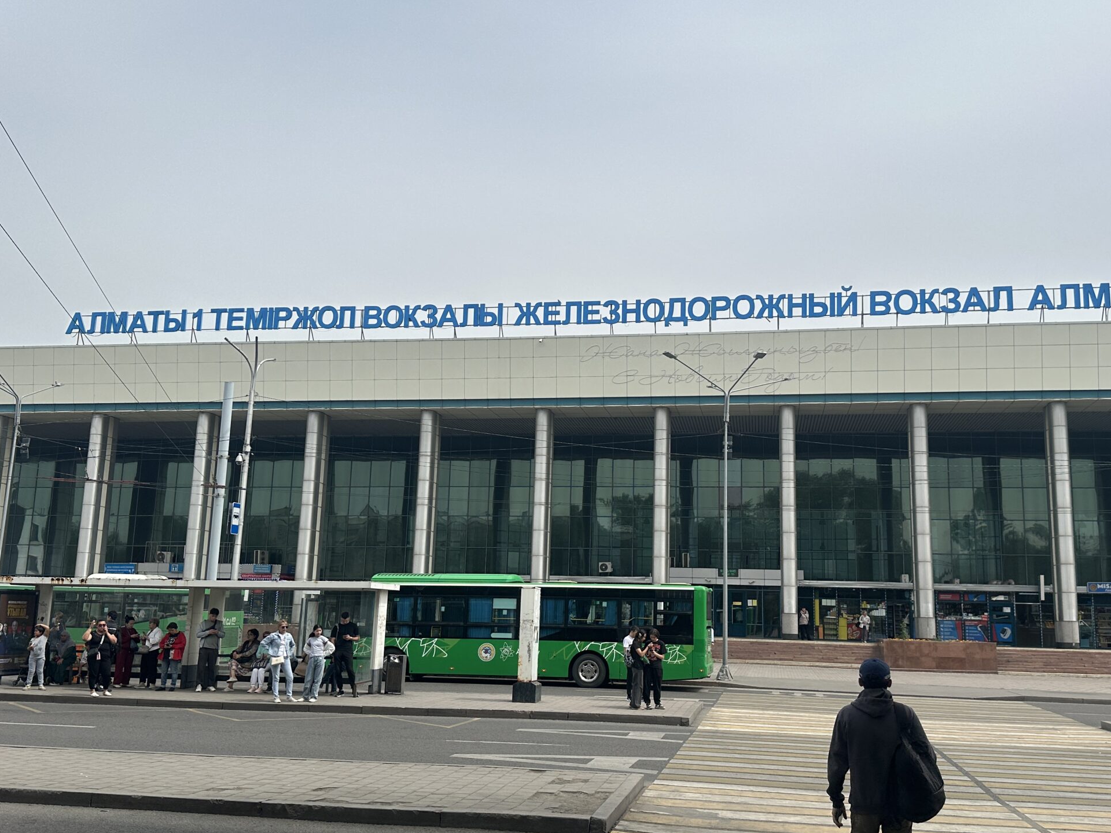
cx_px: 591
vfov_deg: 44.1
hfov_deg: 56.8
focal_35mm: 32
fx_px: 1027
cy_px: 444
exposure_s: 1/8197
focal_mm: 6.86
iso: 80
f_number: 1.78
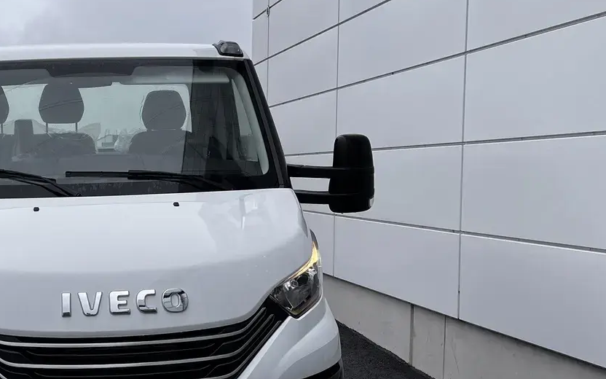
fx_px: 875
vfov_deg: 24.4
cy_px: 230
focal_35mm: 53
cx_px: 98
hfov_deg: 36.5
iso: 50
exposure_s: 1/1279
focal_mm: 5.1
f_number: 1.6
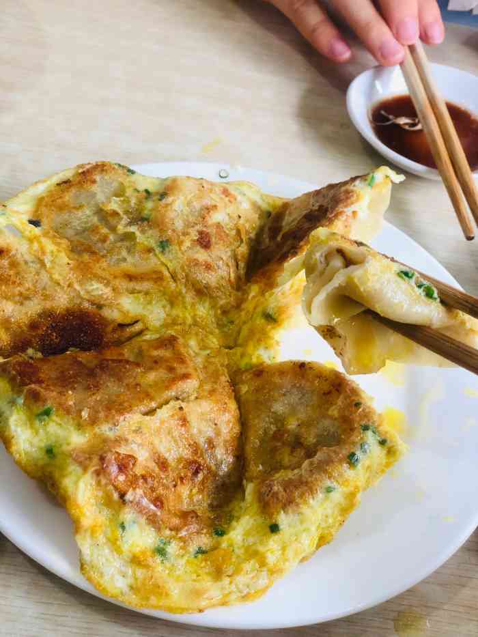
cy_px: 318
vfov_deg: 36.8
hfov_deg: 28.0
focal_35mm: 52
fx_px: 957
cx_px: 239
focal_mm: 6
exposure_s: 1/50
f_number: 2.4
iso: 50
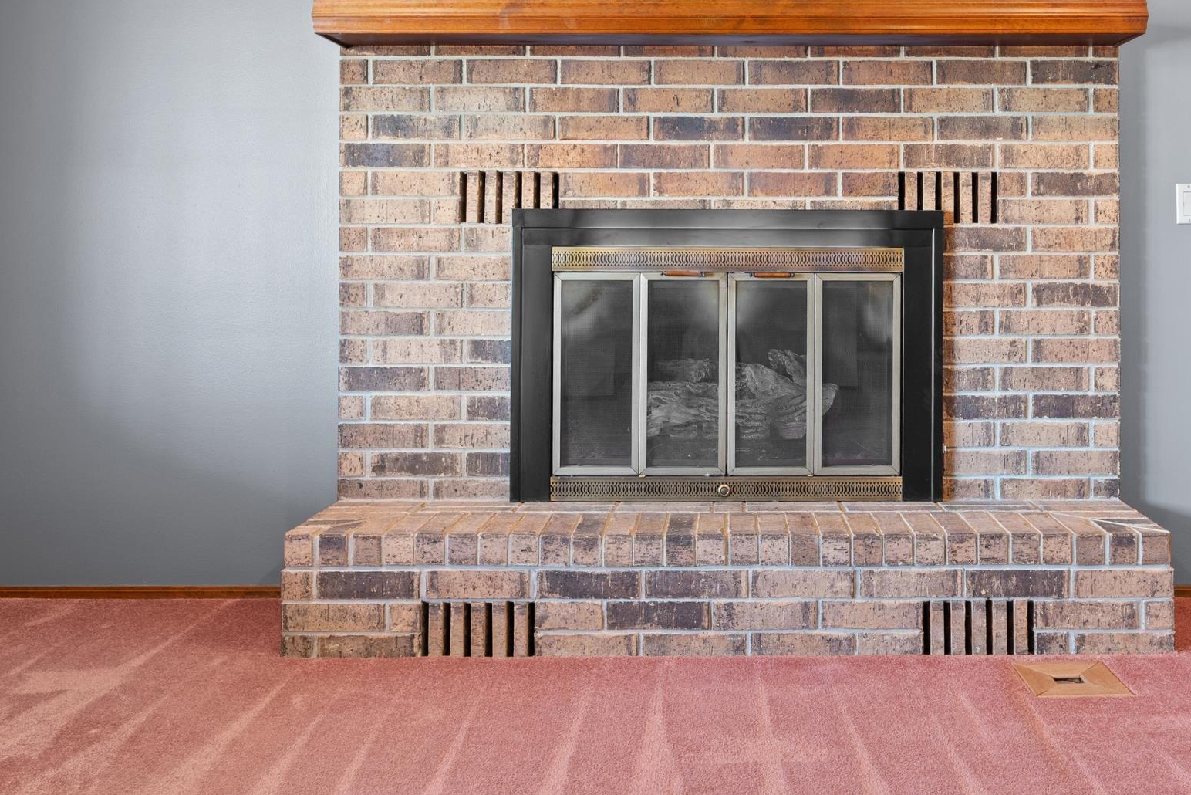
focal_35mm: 35
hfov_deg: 53.4
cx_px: 723
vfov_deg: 37.0
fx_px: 1173
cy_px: 264
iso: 320
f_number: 8
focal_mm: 14.6
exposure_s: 1.3
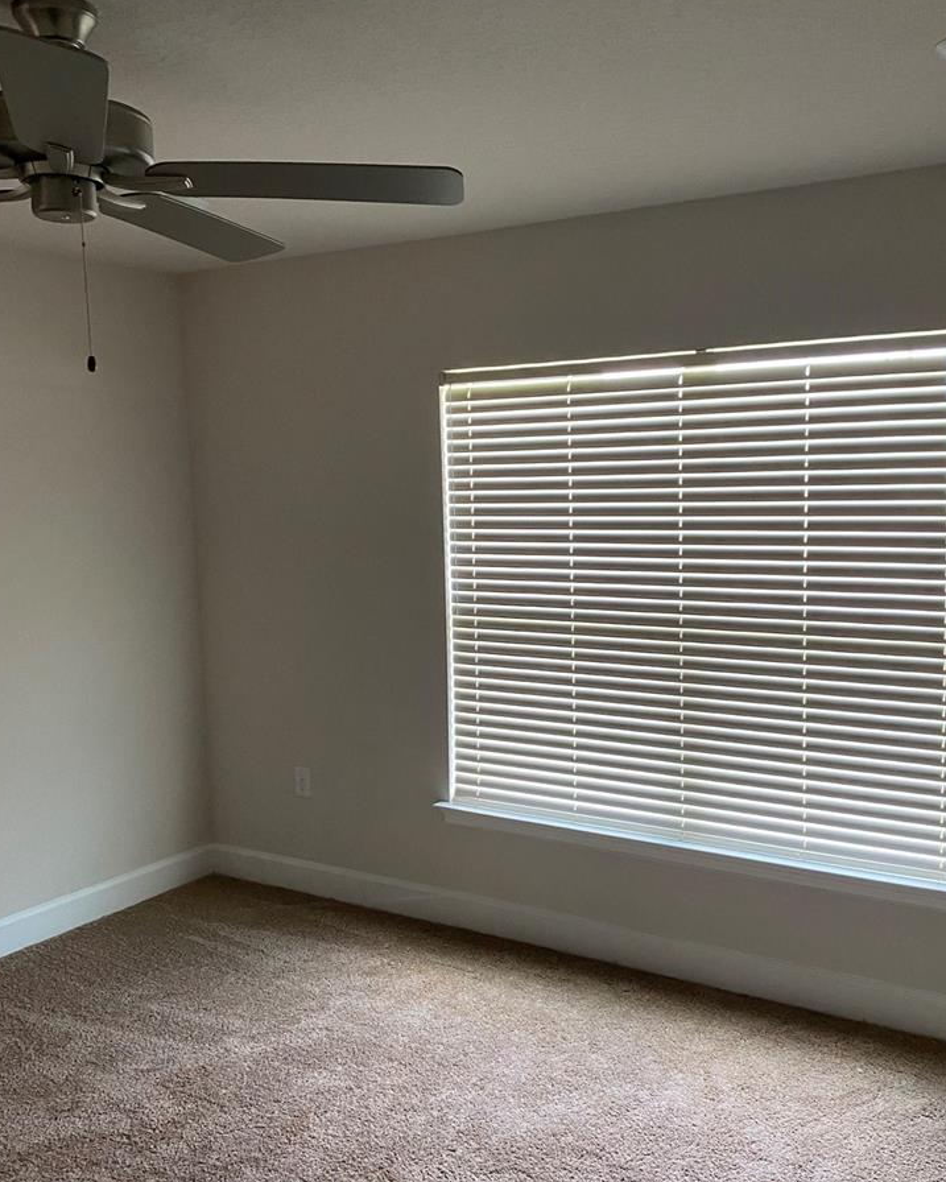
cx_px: 517
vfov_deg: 52.8
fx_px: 1190
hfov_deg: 43.3
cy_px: 631
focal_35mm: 34
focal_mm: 4.25
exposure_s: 1/60
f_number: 1.8
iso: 160
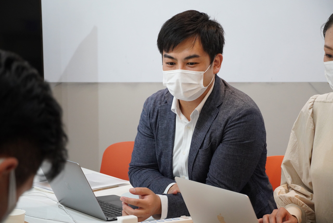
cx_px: 166
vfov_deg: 14.3
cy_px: 112
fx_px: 888
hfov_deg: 21.2
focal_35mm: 96
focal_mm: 64
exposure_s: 1/160
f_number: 5.6
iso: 2000
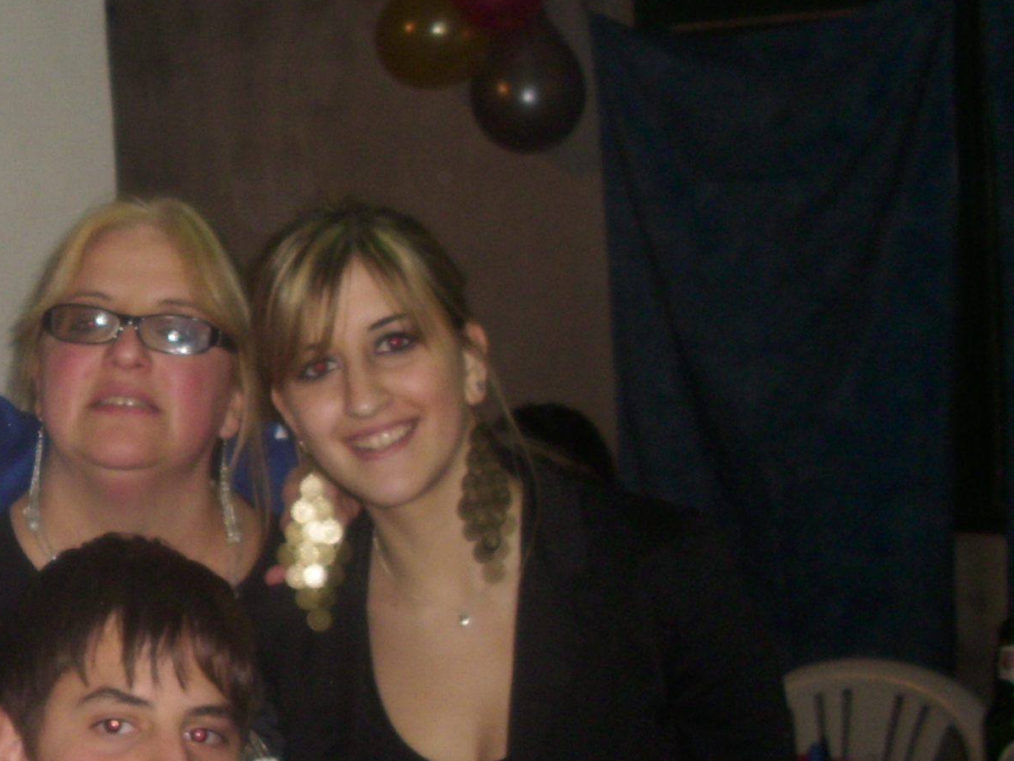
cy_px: 331
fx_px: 2138
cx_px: 45
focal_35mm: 73
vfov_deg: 20.2
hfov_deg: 25.6
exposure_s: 1/30
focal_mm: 6.2
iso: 50
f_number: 2.8
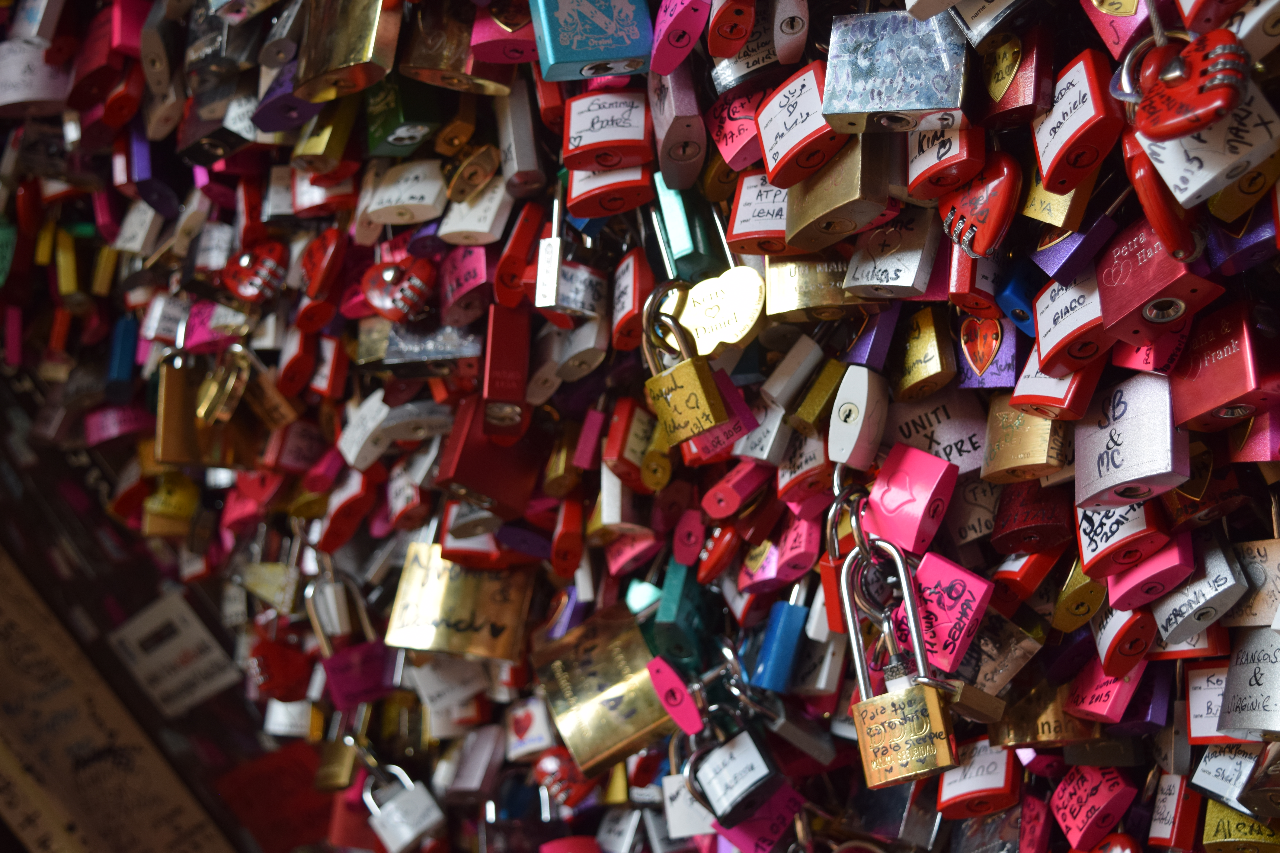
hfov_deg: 35.1
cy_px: 426
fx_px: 2027
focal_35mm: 57
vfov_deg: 23.8
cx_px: 640
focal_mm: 38
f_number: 5.6
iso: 400
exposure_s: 1/125
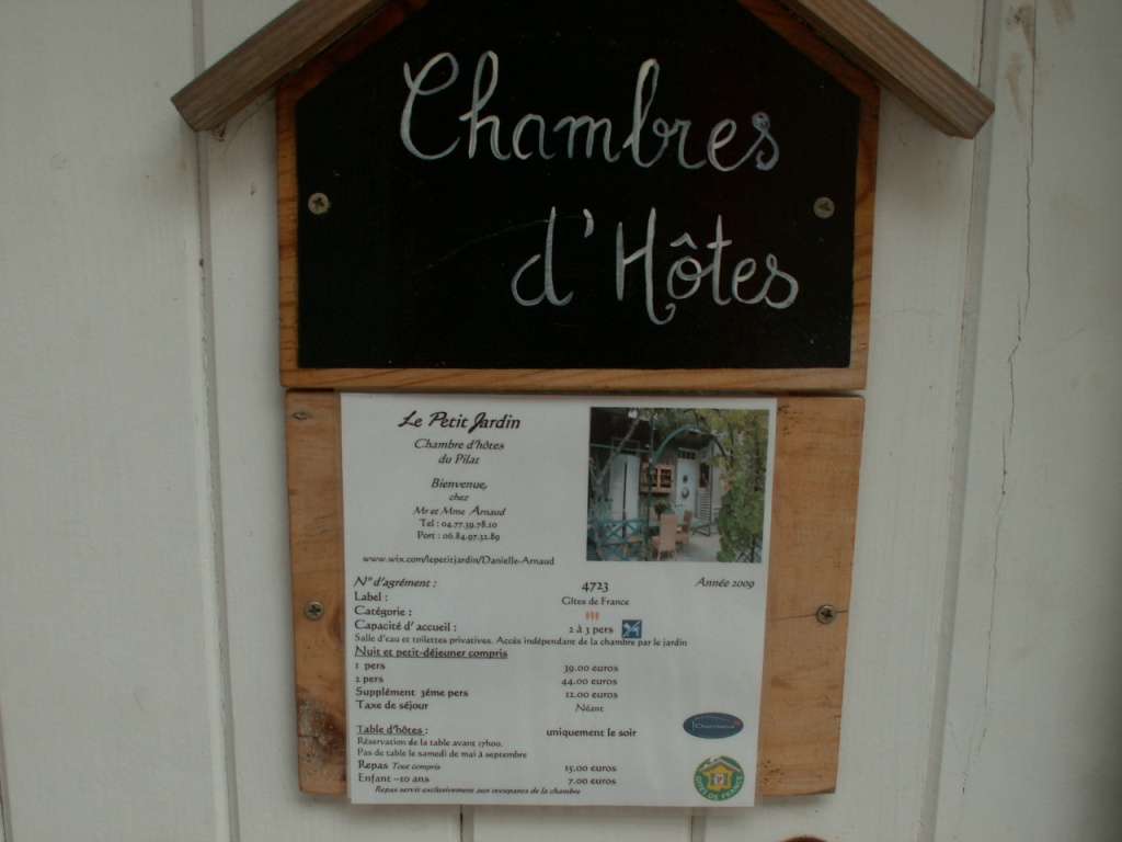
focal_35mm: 42
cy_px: 421
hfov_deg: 44.8
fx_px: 1361
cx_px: 561
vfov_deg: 34.3
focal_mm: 7.01
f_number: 3.5
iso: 50
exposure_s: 1/50
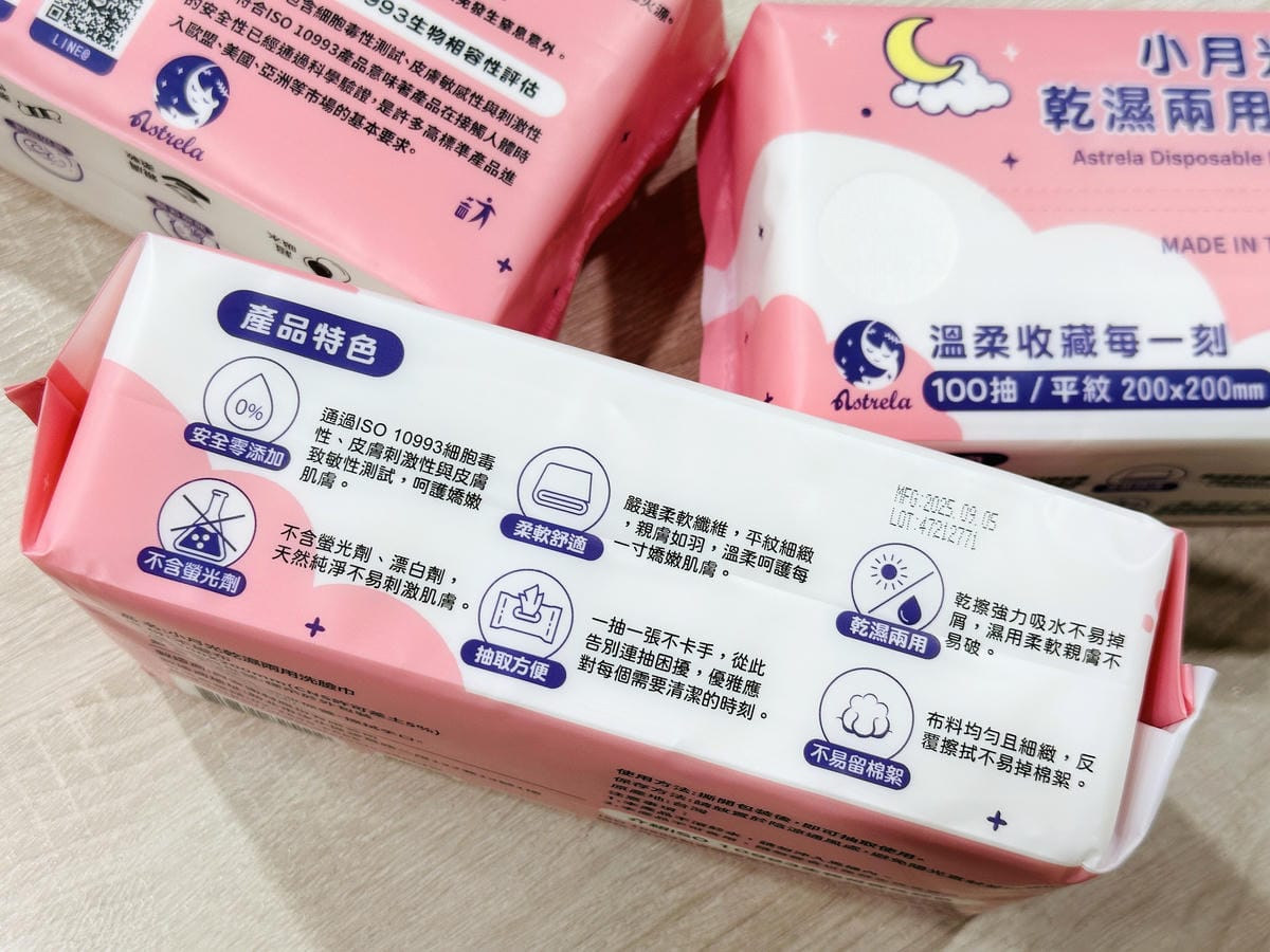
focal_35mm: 48
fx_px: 1761
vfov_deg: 30.3
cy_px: 476
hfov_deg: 39.7
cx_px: 635
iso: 64
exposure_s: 1/60
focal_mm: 6.86
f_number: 1.78
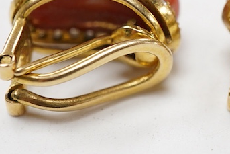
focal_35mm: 118
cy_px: 24
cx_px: 182
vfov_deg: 11.6
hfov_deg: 17.2
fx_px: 754
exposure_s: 1/125
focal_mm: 30
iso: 1250
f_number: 10
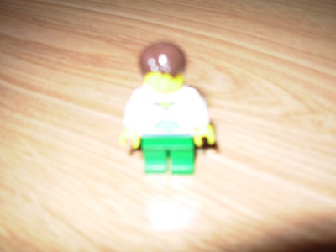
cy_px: 126
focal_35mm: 38
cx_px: 168
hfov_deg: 49.0
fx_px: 369
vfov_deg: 37.7
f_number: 2.9
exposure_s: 1/32
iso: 50
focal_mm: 6.3
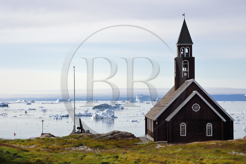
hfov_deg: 17.7
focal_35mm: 116
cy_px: 82
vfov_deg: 11.8
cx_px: 123
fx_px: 792
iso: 200
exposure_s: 1/250
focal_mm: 116
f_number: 13
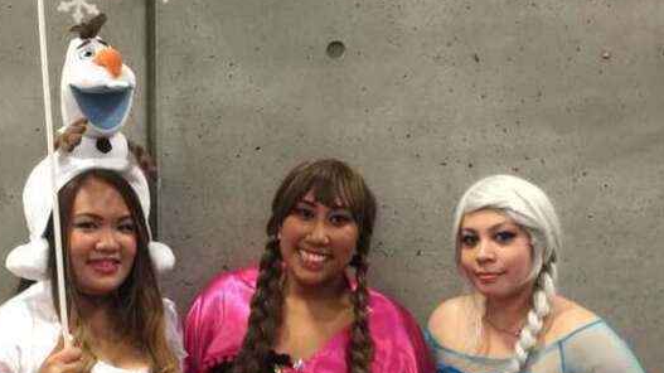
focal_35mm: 48
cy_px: 282
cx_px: 263
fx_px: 845
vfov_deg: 24.6
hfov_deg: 42.7
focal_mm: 4.15
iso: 100
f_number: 2.2
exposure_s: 1/15
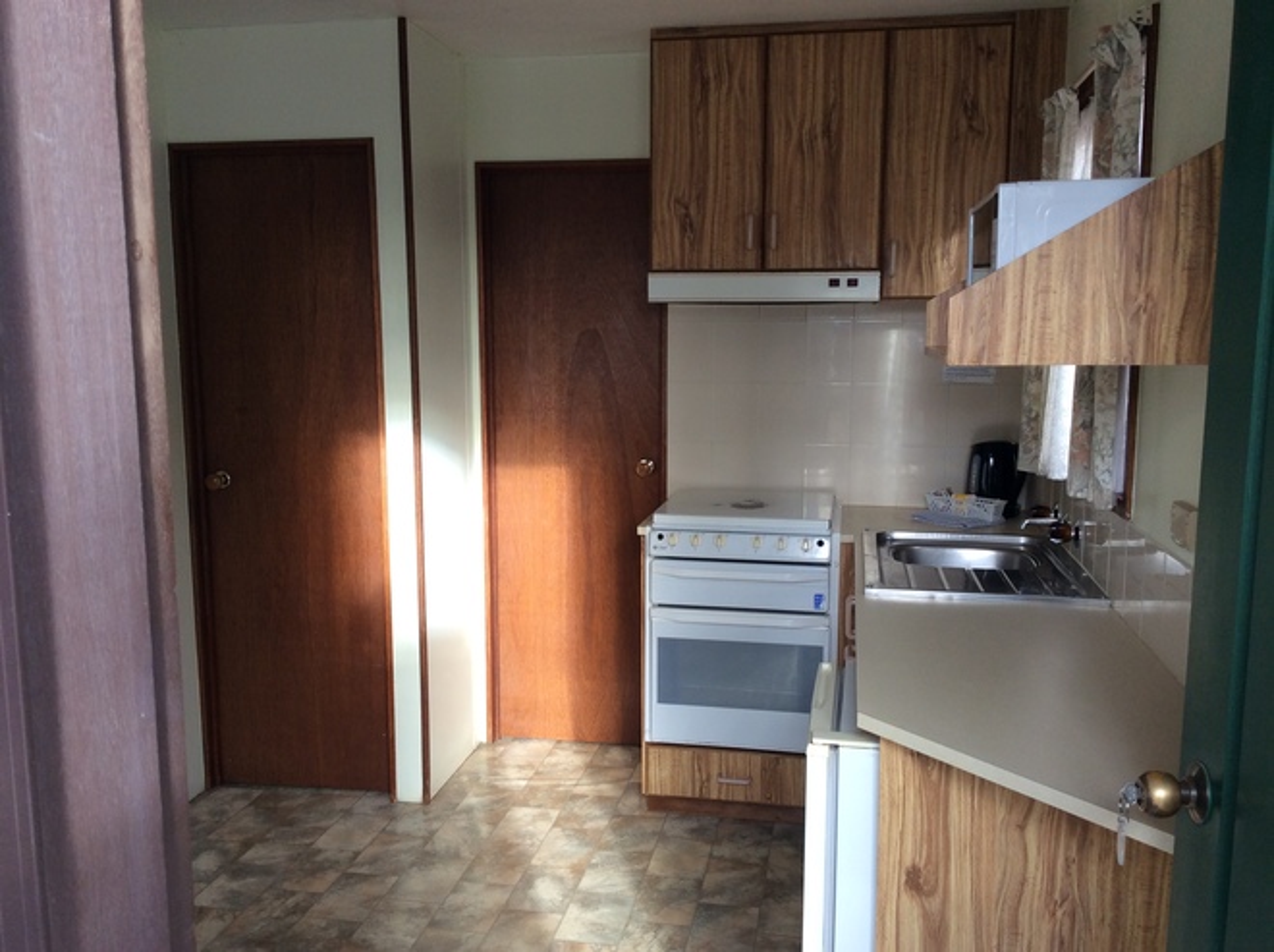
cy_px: 476
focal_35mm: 32
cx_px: 637
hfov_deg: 56.9
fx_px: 1176
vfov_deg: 44.1
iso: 40
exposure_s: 1/50
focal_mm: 3.3
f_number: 2.4
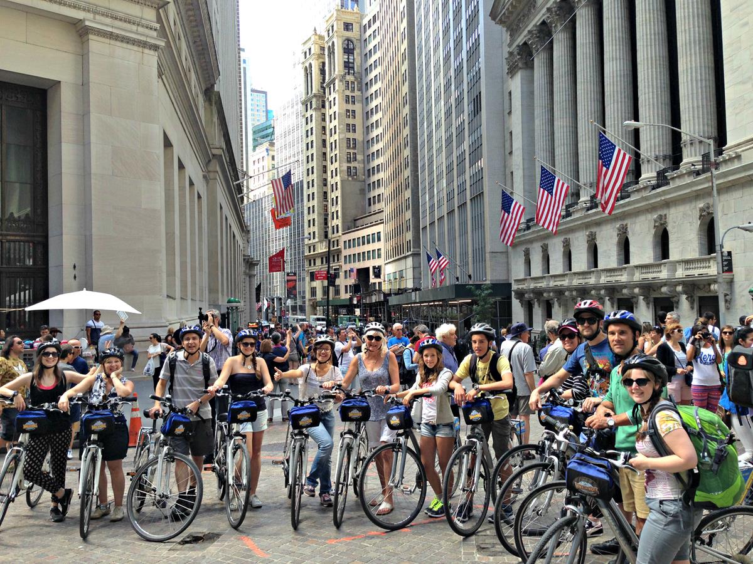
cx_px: 376
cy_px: 282
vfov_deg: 42.9
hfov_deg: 55.4
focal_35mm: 33
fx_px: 718
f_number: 2.4
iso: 50
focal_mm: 4.12
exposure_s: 1/124
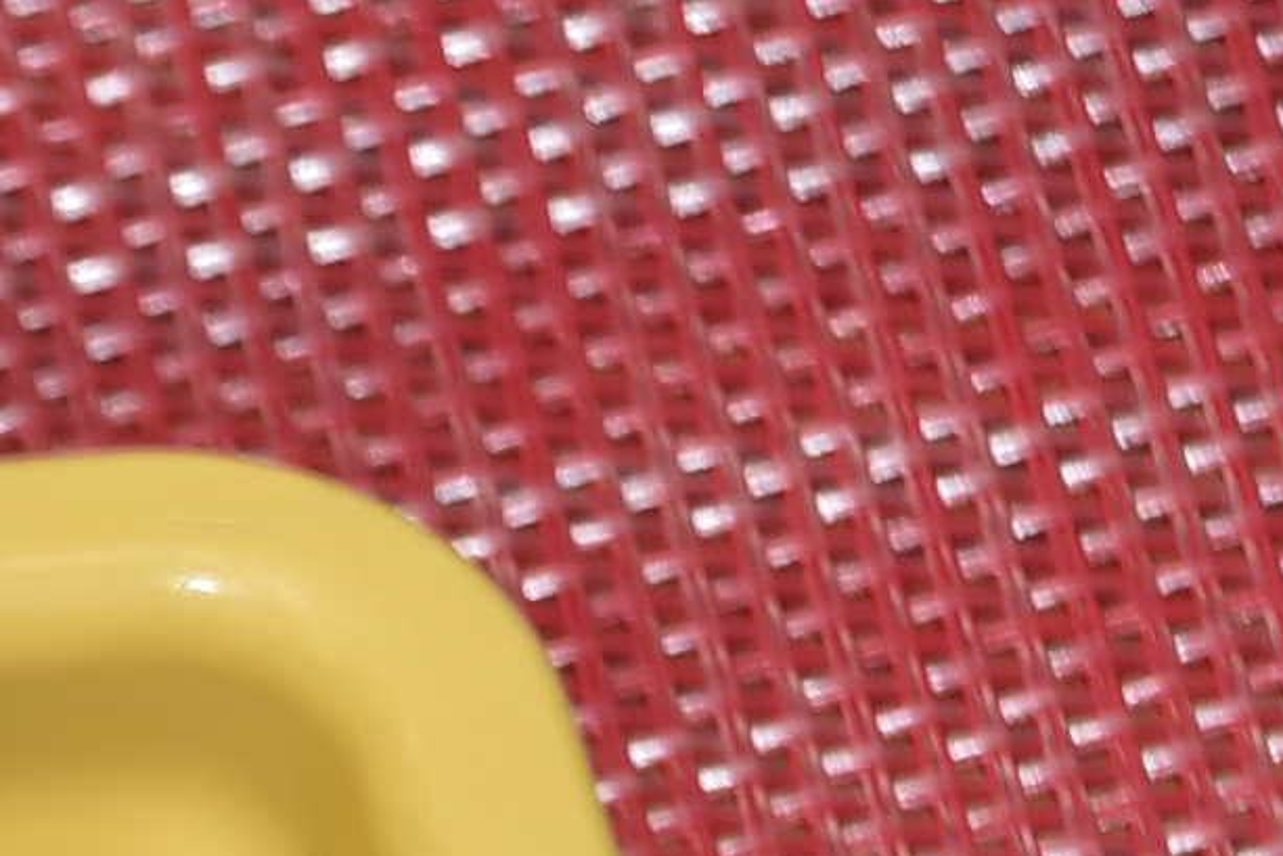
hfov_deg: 3.9
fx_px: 18286
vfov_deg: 2.7
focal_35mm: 513
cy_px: 1522
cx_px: -1792
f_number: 5.6
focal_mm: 70
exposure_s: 1/100
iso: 400
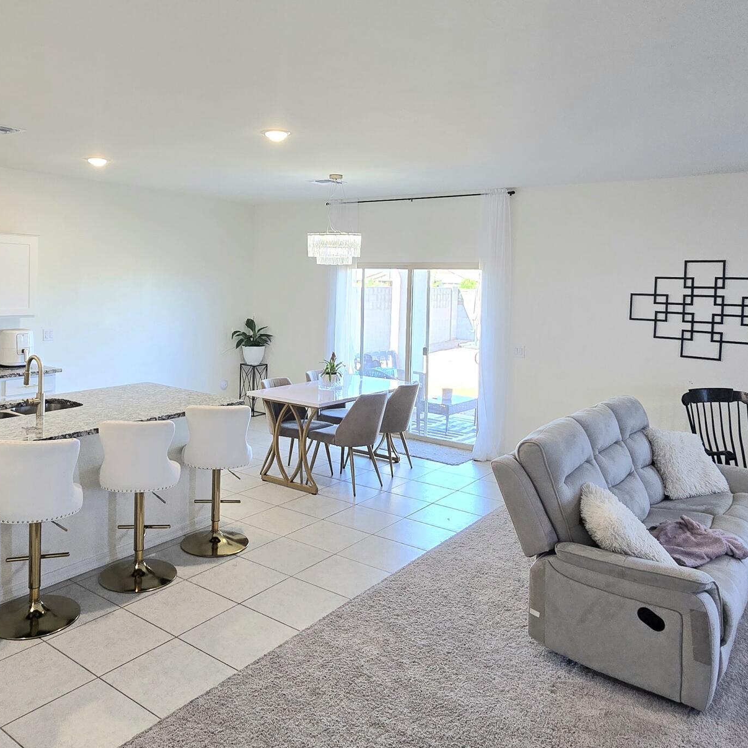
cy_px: 293
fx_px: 611
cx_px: 311
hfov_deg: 62.5
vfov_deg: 62.3
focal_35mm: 25
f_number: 2.2
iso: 100
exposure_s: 1/60.2
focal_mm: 2.2
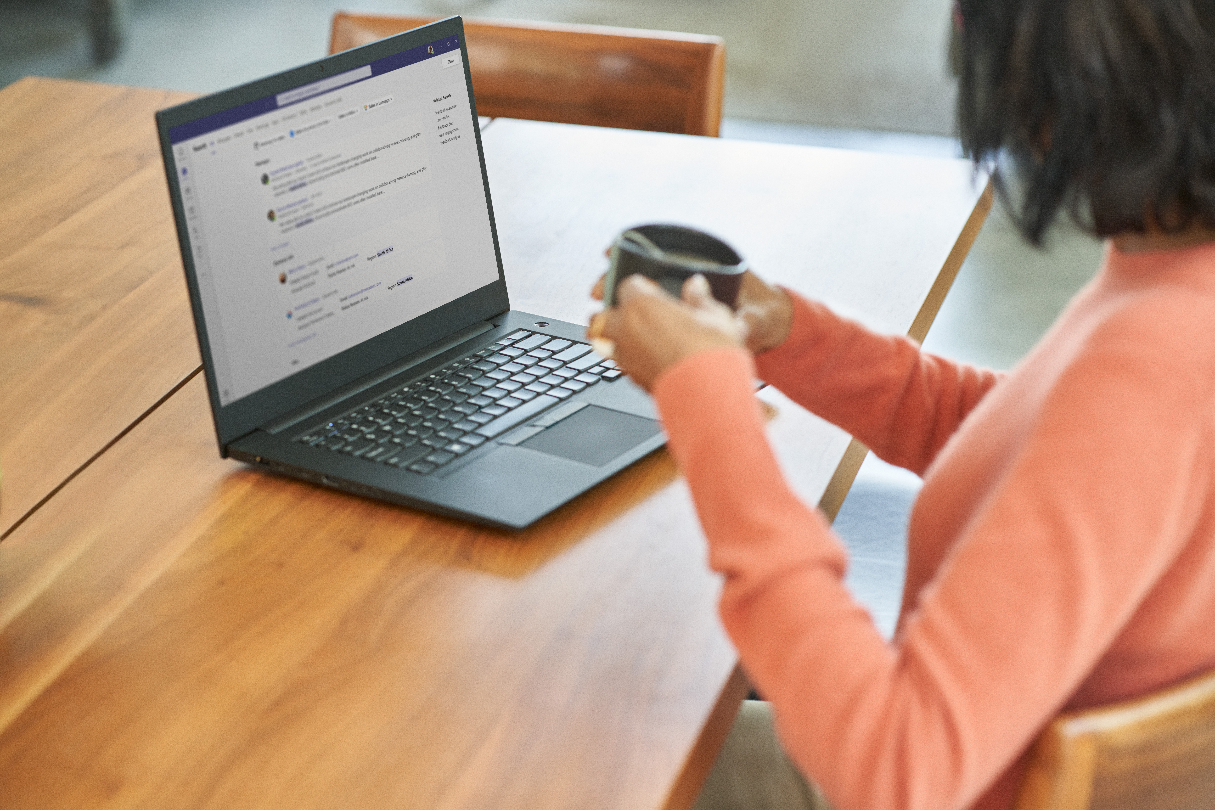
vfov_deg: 16.1
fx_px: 2869
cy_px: 405
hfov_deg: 23.9
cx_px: 608
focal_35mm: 85
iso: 1250
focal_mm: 85
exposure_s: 1/200
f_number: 2.8
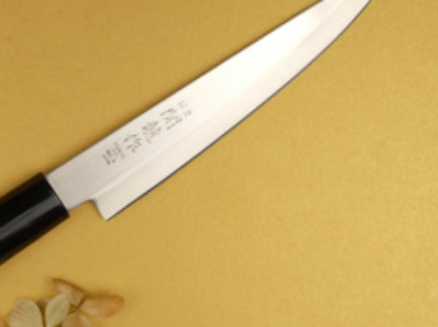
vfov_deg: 14.8
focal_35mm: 100
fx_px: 1264
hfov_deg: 19.3
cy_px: 178
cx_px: 51
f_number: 7.1
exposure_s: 1/125
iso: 400
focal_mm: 35.8
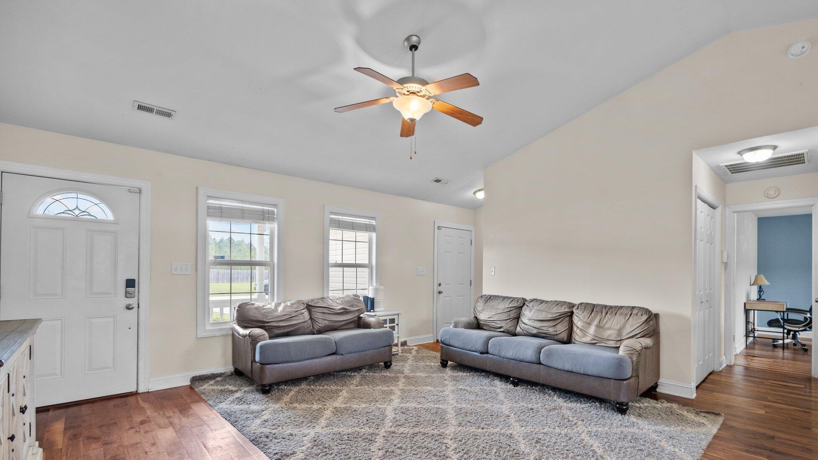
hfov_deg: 99.3
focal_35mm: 16
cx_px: 429
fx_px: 347
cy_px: 263
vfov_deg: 66.8
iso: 400
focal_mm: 7
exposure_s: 1/15
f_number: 4
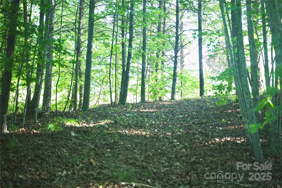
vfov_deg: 18.2
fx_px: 587
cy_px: 94
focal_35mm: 75
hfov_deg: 27.0
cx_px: 141
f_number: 2.8
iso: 3200
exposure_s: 1/200
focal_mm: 75
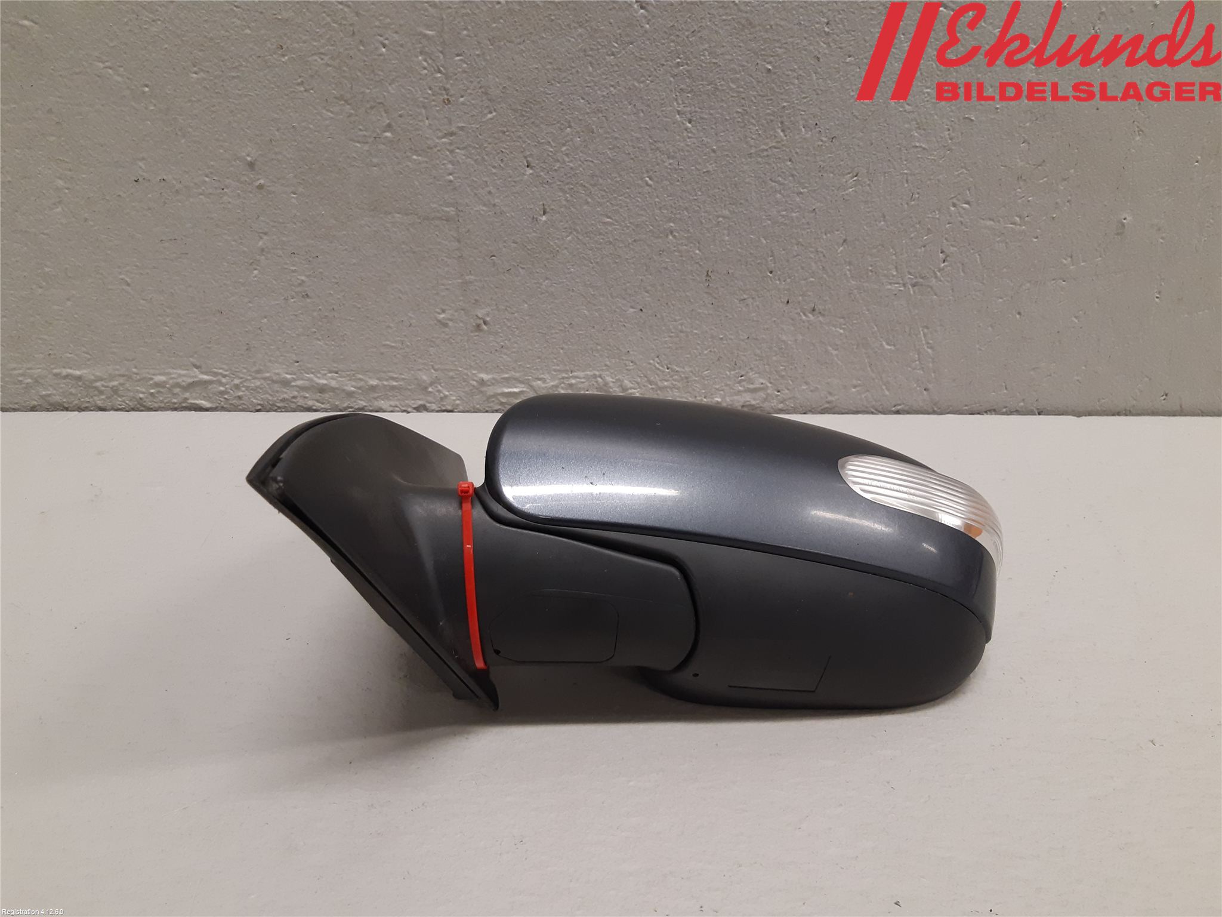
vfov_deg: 53.1
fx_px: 918
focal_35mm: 26
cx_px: 611
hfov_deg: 67.3
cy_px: 458
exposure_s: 1/50
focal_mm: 3.93
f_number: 1.7
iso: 160
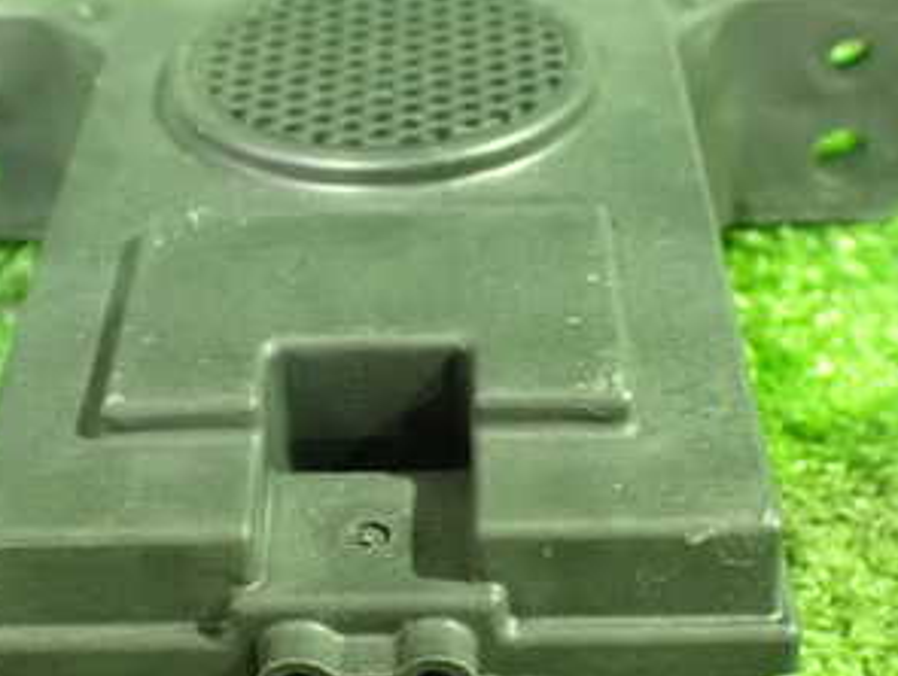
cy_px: 414
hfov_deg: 29.8
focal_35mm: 65
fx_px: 1688
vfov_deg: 22.6
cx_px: 405
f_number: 2.4
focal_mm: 5.79
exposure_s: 1/15
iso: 1600
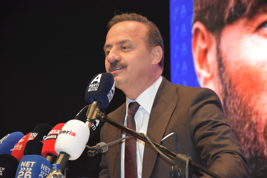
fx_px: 1168
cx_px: 134
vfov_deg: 8.7
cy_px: 89
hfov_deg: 13.0
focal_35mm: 158
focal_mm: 105
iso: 2500
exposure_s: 1/60
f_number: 5.6
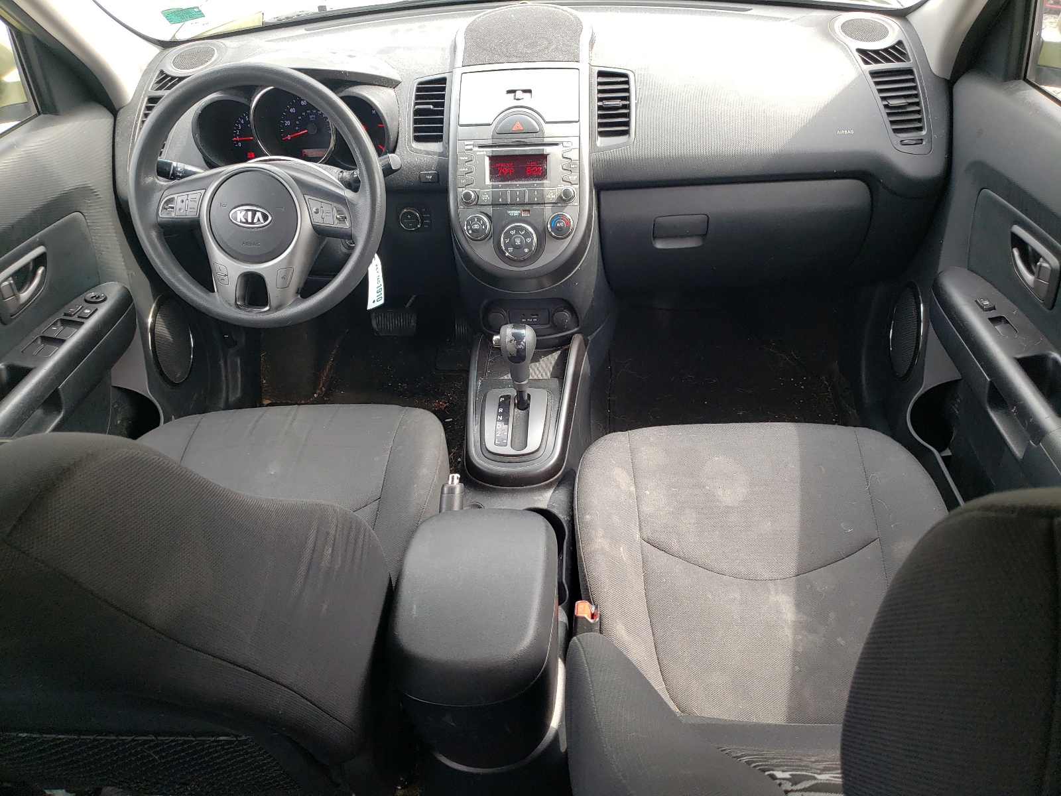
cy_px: 398
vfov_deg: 53.1
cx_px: 530
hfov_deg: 67.3
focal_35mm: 26
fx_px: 797
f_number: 1.5
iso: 50
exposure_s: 1/172
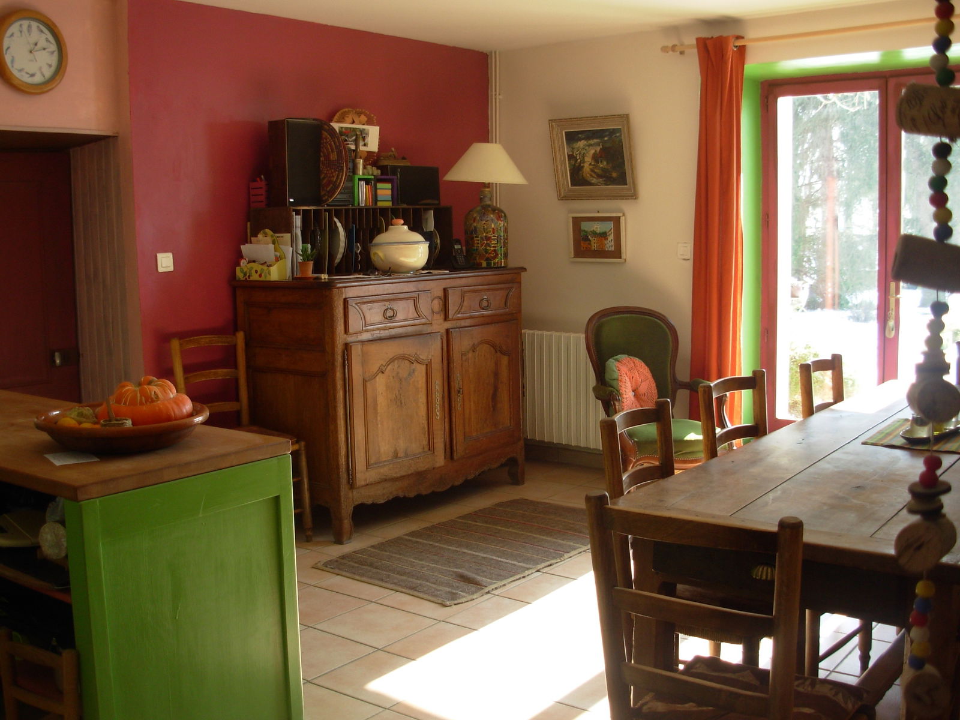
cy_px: 360
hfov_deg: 49.0
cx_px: 480
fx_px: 1054
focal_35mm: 38
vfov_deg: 37.7
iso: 50
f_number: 2.9
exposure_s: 1/52.3
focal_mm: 6.3
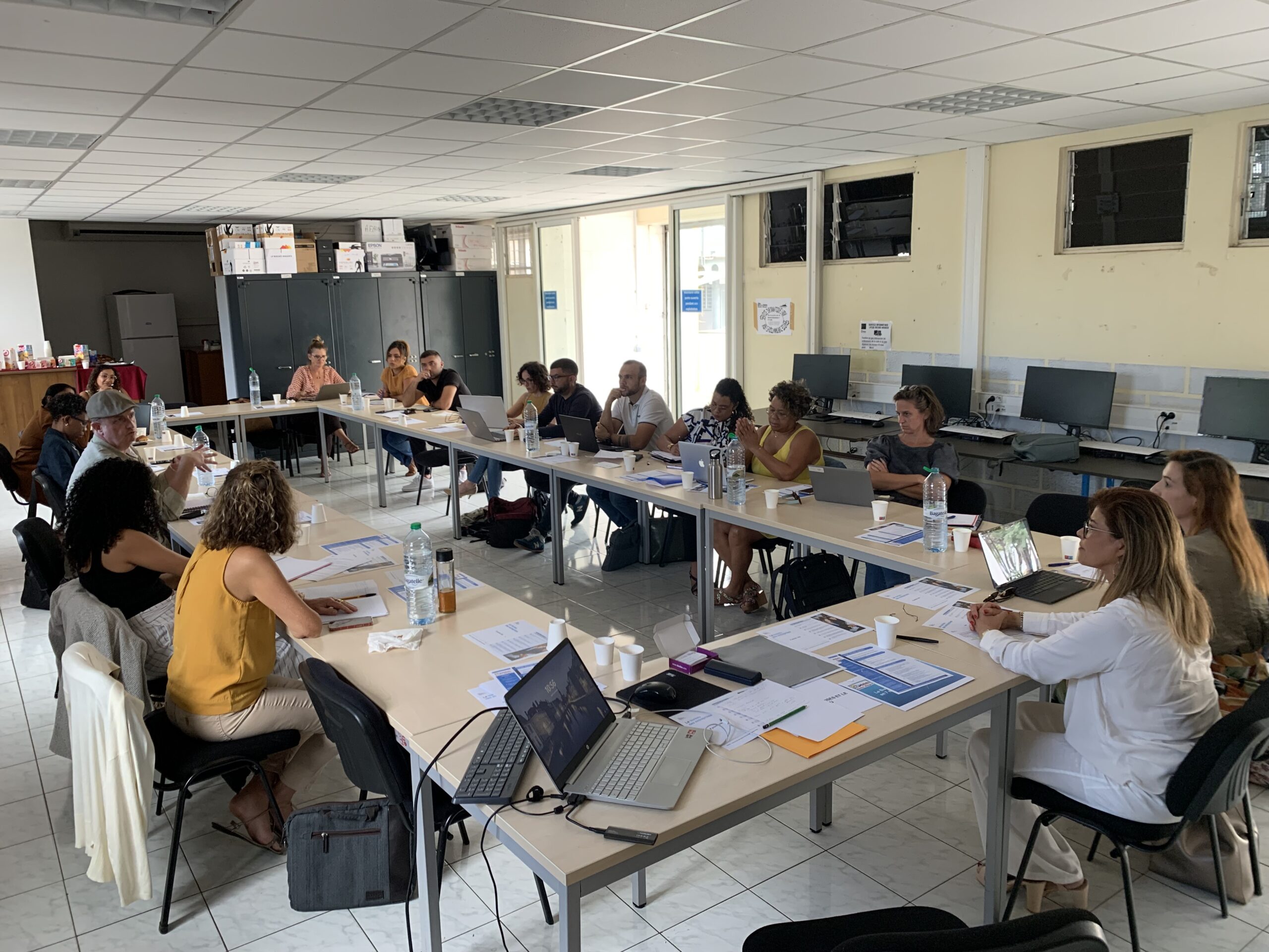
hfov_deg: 67.3
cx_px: 634
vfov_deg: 53.1
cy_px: 476
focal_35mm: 26
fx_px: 953
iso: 100
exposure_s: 1/70
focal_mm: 4.25
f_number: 1.8
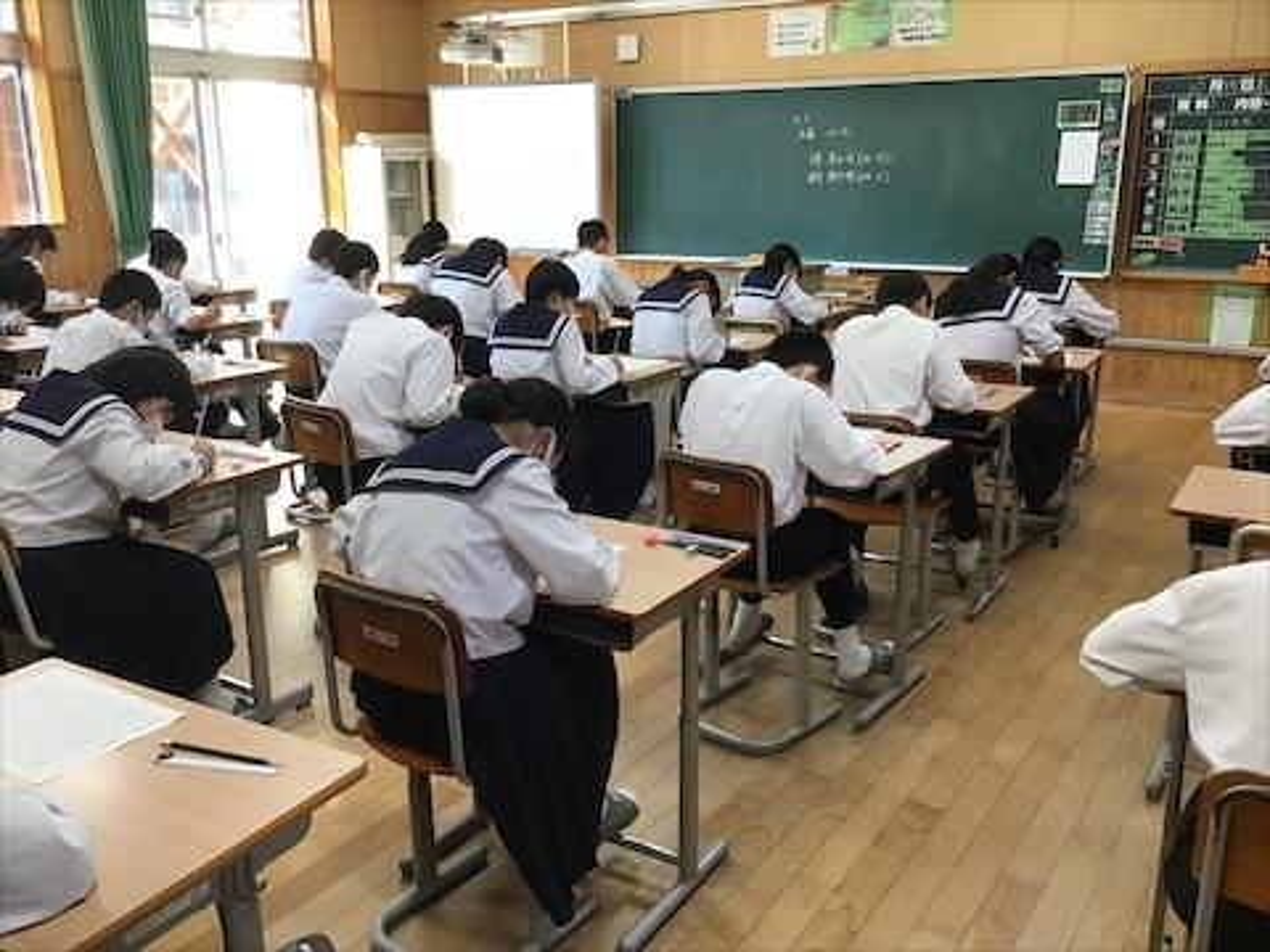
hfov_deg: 58.4
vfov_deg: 45.4
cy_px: 476
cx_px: 635
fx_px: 1137
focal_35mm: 31
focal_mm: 3.3
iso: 25
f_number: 2.4
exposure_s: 1/30
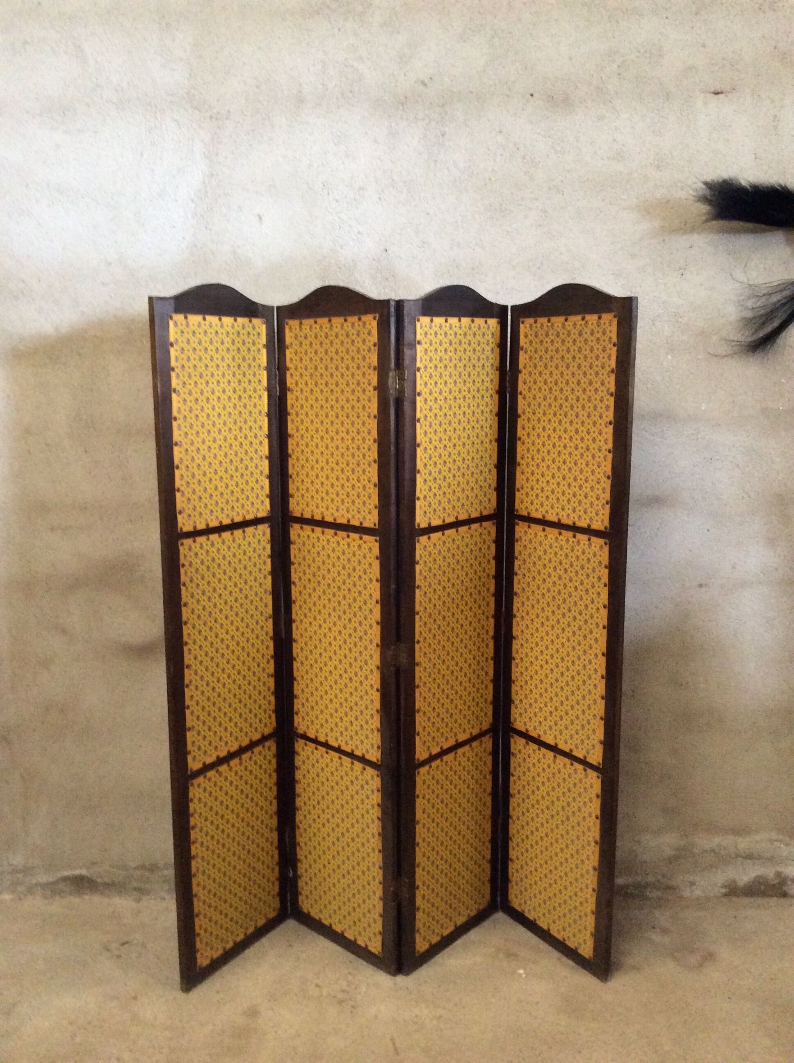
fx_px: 981
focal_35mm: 32
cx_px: 397
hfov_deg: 44.1
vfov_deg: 56.9
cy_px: 532
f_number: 2.4
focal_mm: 3.3
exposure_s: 1/17
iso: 320
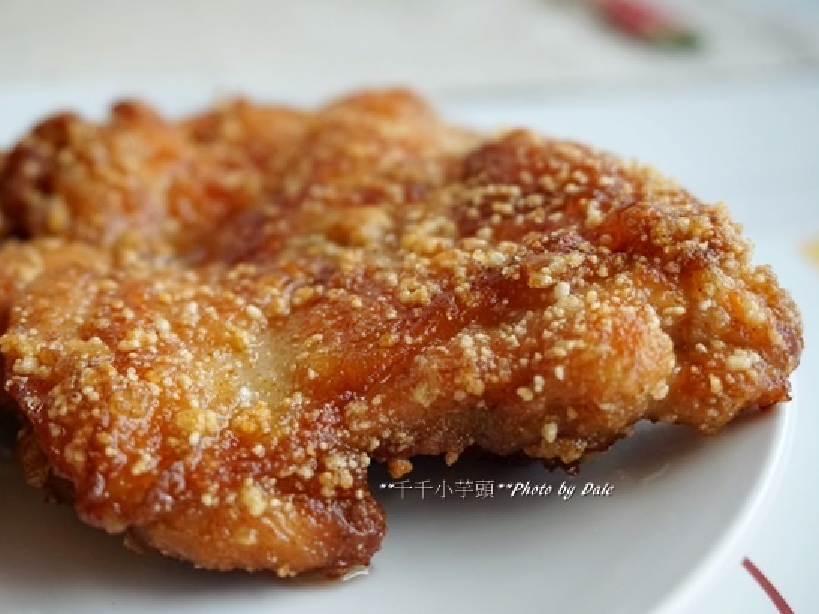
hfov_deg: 38.9
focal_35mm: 49
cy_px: 306
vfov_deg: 29.7
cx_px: 364
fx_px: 1159
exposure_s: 1/60
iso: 1250
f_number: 5
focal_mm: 30
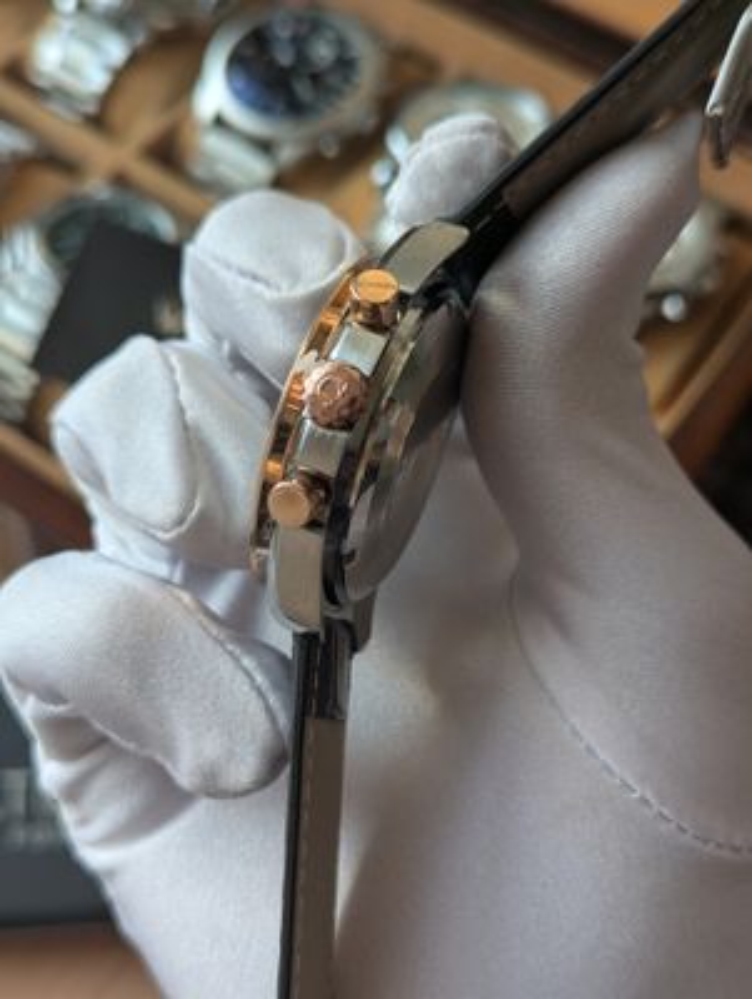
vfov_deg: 39.6
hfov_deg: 30.3
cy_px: 500
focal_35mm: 48
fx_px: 1387
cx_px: 376
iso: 47
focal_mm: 6.81
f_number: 1.85
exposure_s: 1/333
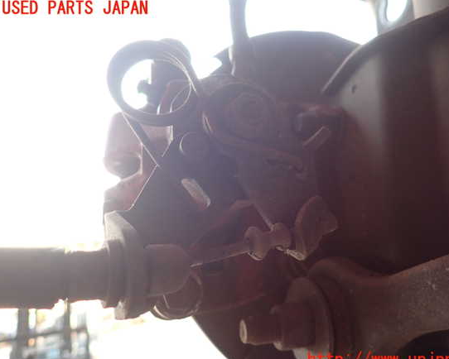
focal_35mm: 27
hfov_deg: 63.9
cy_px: 184
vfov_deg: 53.2
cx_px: 246
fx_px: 359
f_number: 2
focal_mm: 4.5
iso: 200
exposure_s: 1/40
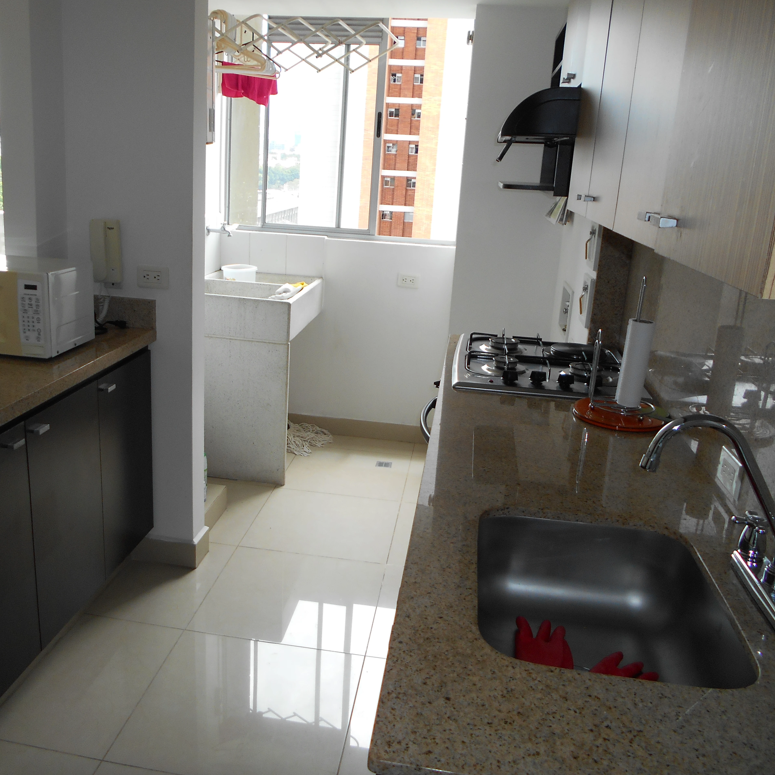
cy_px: 385
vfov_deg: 52.5
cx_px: 330
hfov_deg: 52.3
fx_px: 785
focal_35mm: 31
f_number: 3.2
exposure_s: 1/100
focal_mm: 4.6
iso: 80
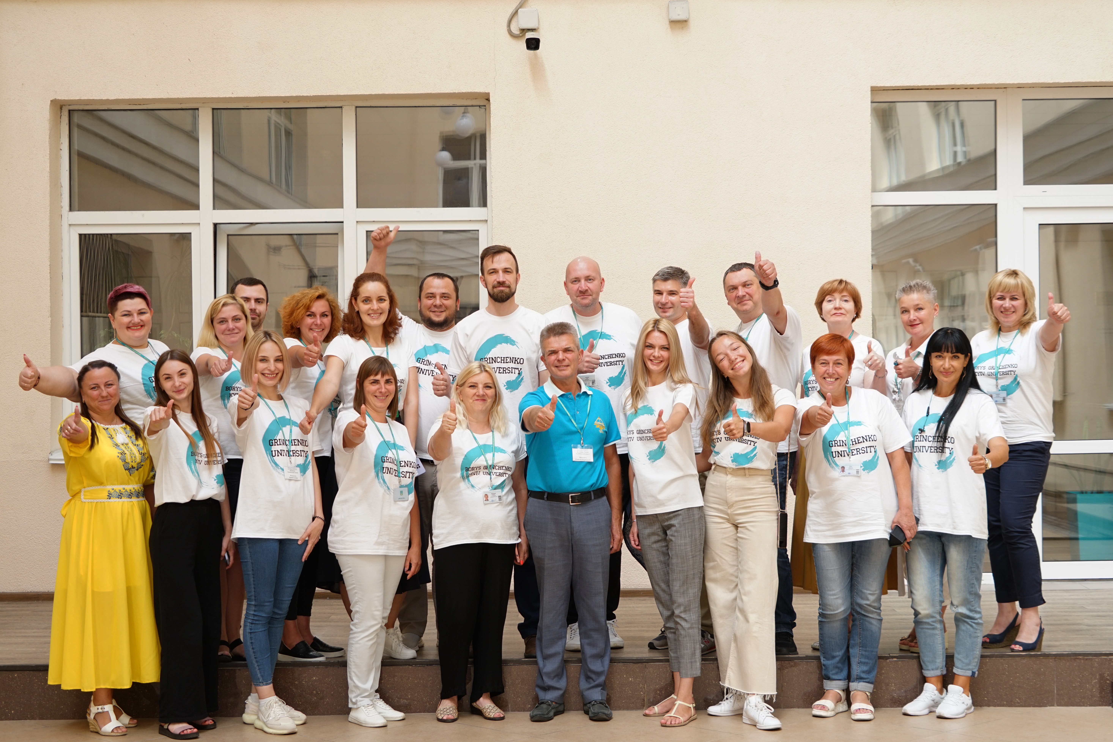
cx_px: 556
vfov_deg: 25.1
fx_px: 1669
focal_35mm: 54
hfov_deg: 36.9
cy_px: 371
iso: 320
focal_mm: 54
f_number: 5.6
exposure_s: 1/125
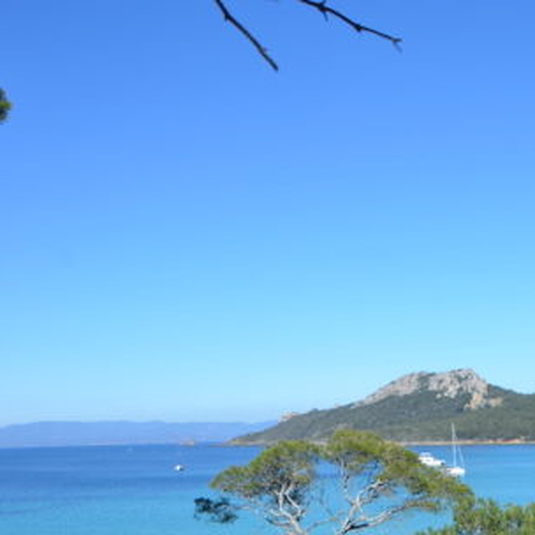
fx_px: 857
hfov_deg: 34.0
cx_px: 399
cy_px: 365
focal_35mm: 49
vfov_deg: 34.3
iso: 100
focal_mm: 18
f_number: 8
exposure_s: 1/250
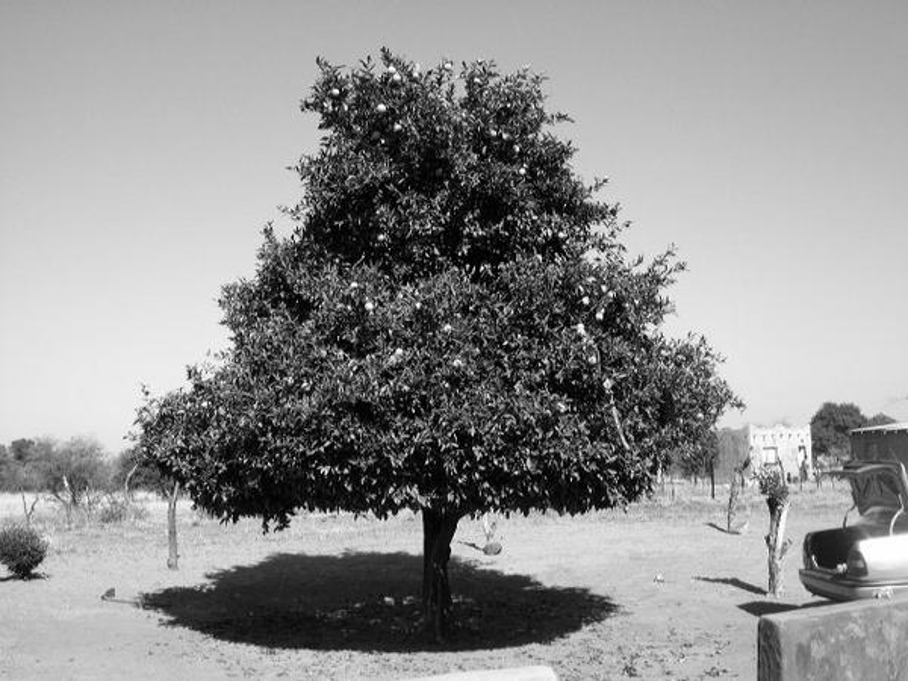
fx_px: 997
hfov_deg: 49.0
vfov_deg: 37.7
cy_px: 340
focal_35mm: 38
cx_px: 454
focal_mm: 7.85
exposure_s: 1/647
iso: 200
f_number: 7.5
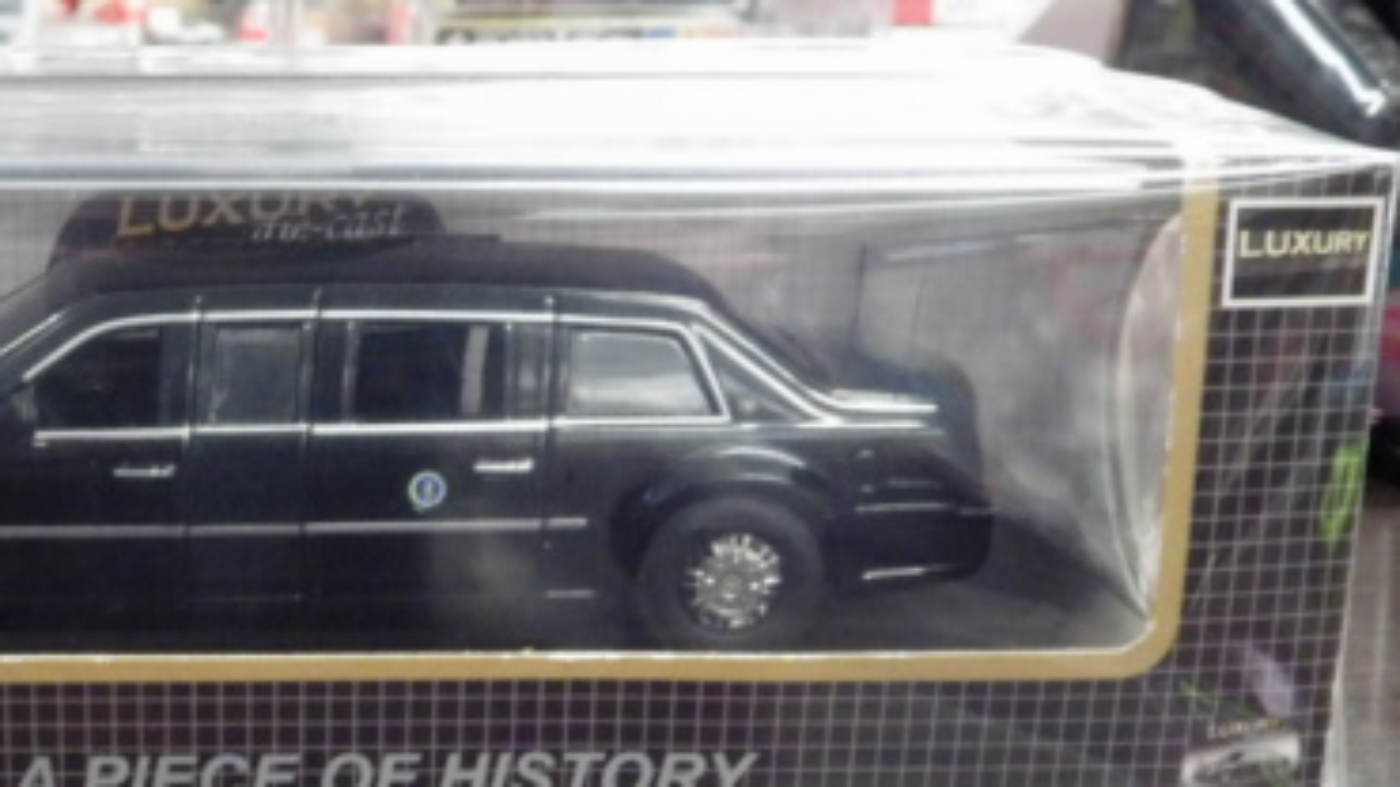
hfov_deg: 31.8
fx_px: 2375
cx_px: 238
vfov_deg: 18.8
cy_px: 378
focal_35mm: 64
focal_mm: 6.2
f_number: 3.4
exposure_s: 1/30
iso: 800
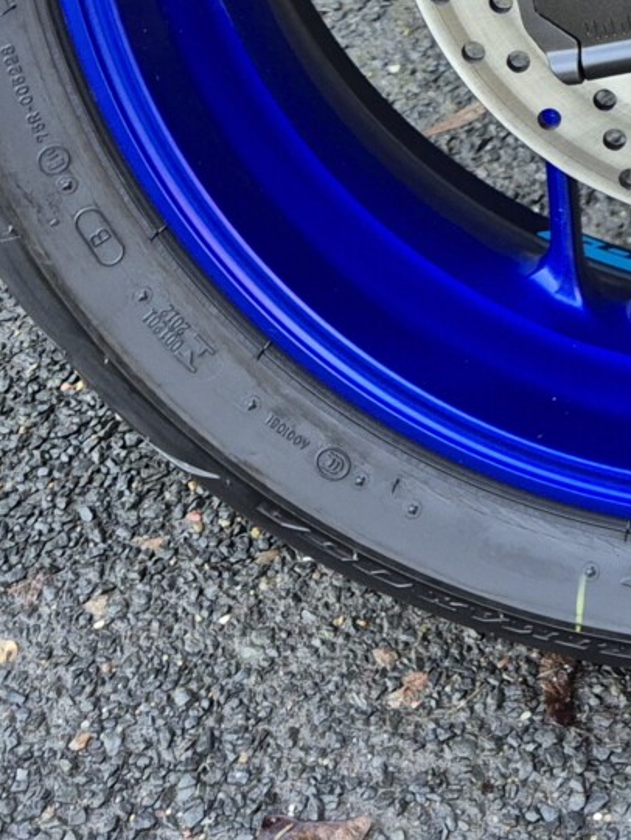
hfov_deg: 16.2
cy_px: -256
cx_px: 881
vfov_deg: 20.9
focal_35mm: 85
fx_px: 2065
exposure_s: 1/100
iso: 400
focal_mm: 5.4
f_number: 1.8
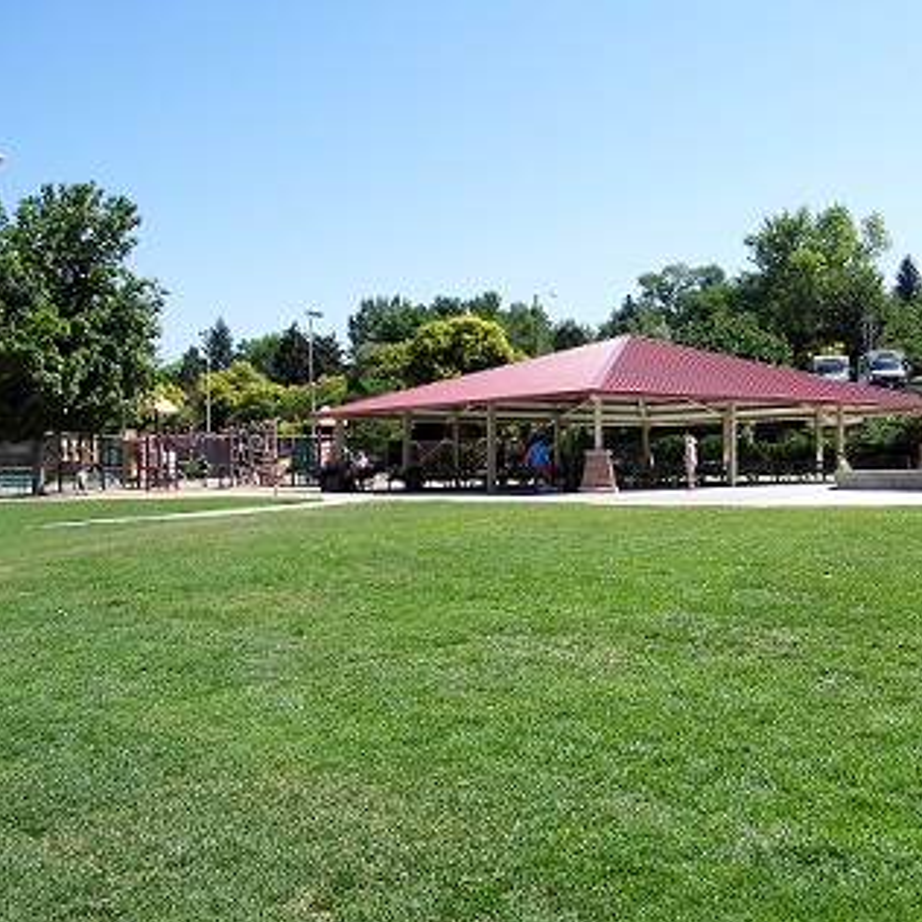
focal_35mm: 35
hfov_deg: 46.4
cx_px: 627
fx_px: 1055
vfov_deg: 47.2
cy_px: 470
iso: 100
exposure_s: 1/1000
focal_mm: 5.2
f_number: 3.2
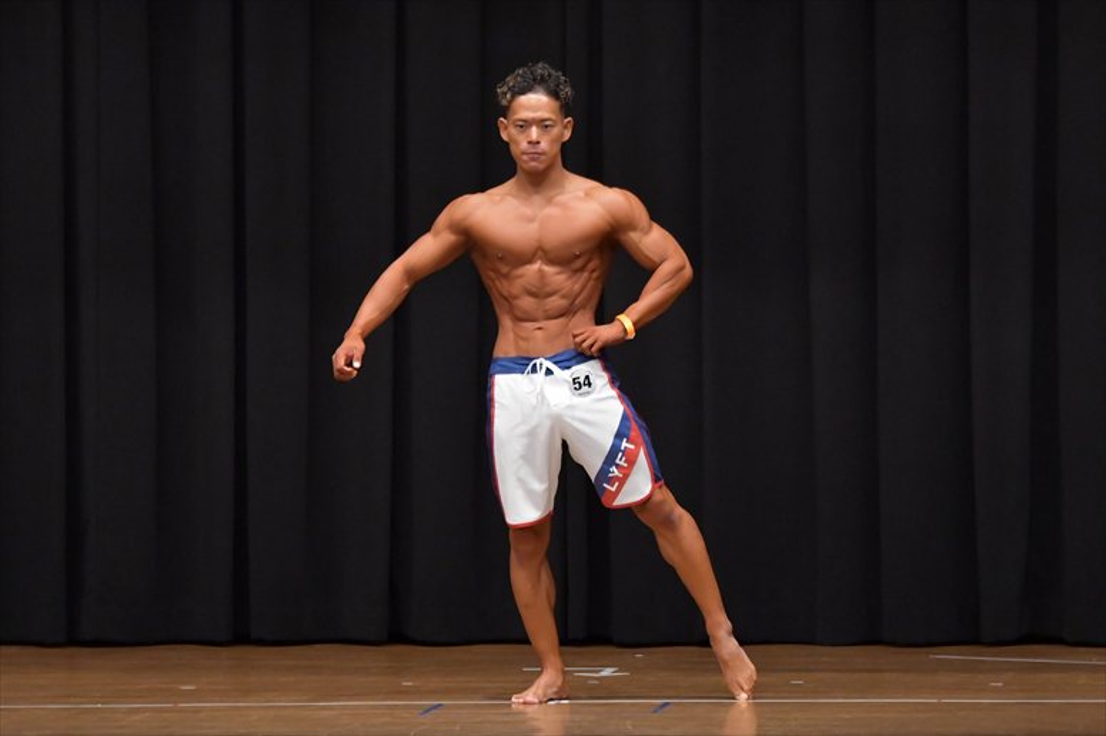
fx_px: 7830
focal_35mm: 255
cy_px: 368
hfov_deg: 8.1
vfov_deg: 5.4
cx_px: 553
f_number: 5.6
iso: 6400
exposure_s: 1/400
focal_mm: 170
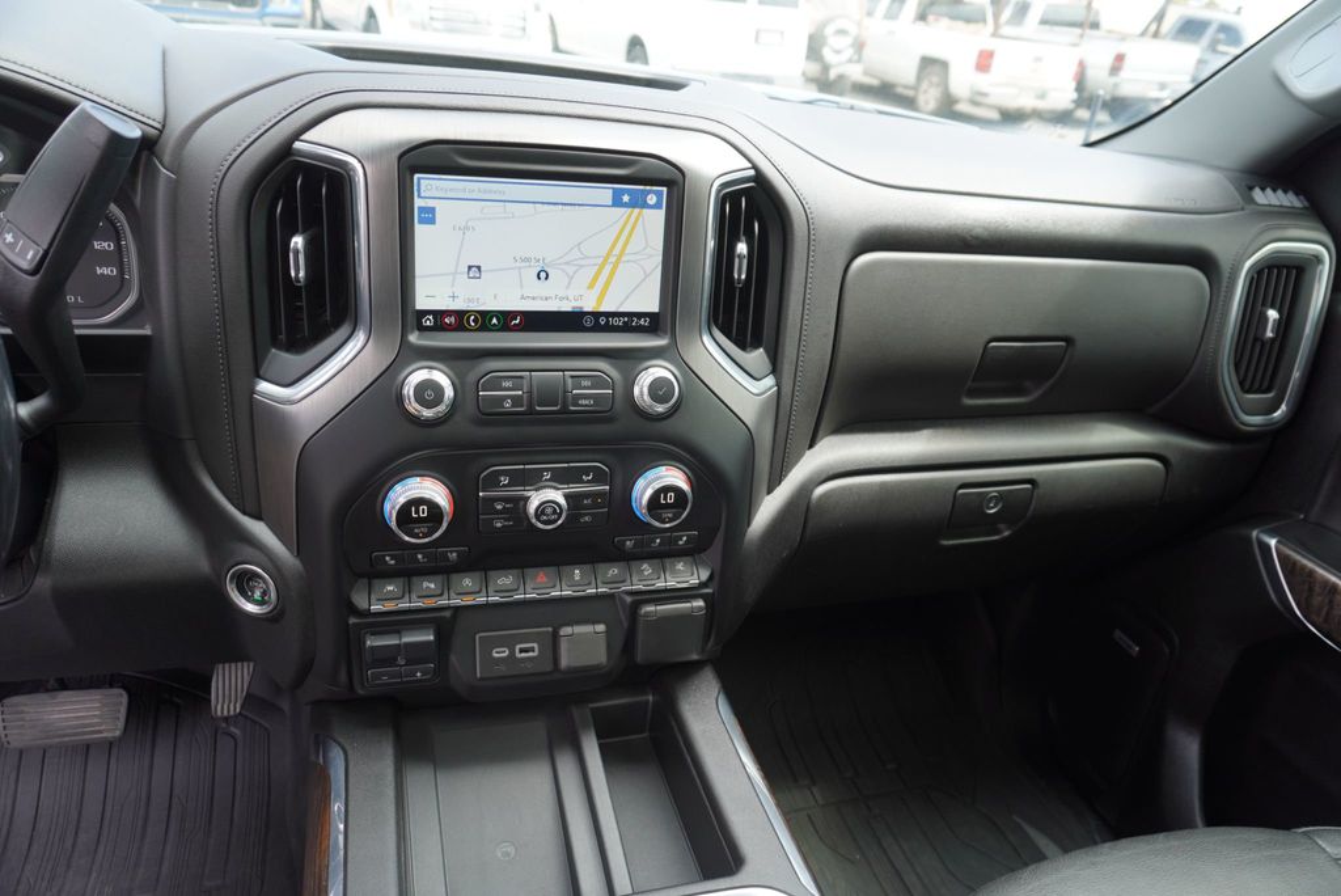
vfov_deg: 53.2
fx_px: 894
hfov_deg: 73.7
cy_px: 448
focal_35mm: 24
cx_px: 670
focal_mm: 16
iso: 100
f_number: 4.5
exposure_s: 1/80
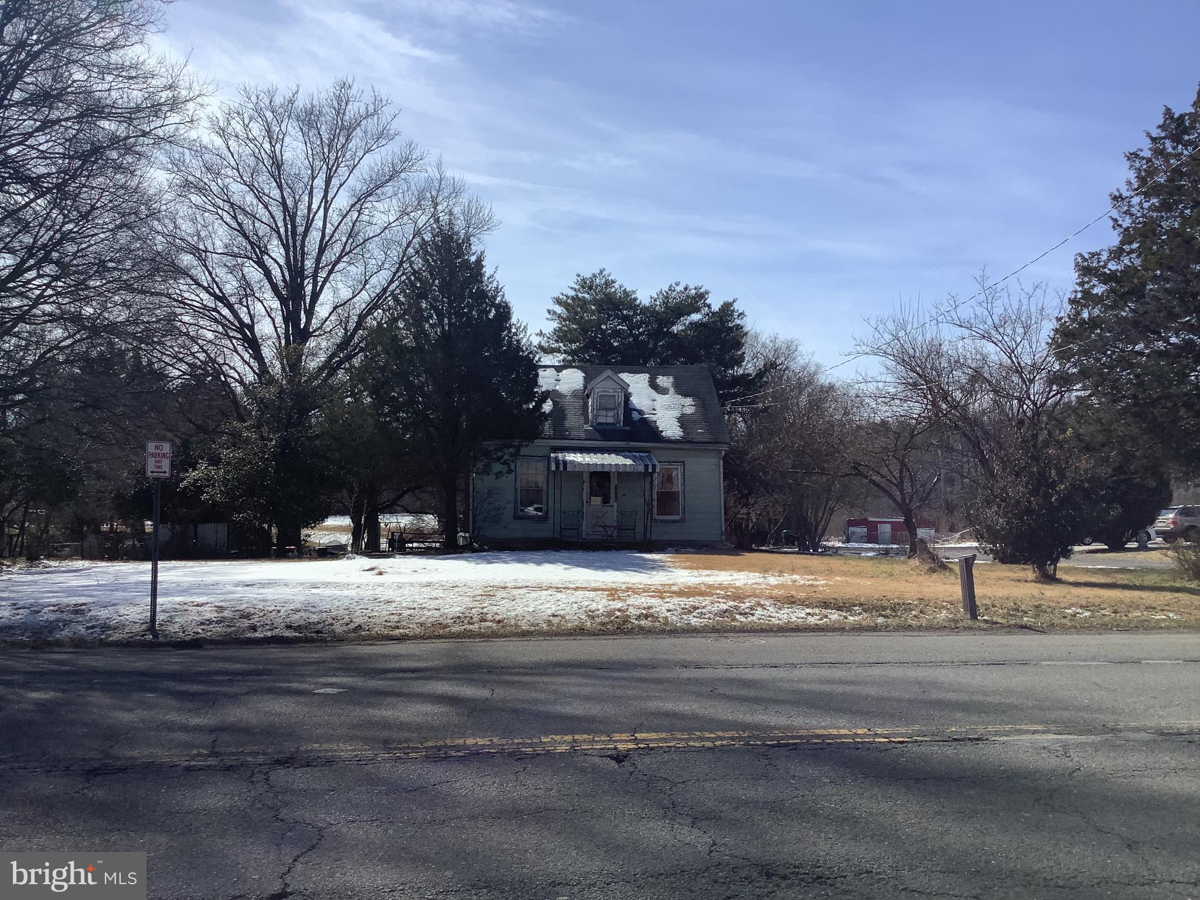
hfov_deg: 58.4
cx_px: 600
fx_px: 1075
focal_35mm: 31
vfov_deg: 45.4
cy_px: 450
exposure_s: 1/2331
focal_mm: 3.3
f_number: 2.4
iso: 25
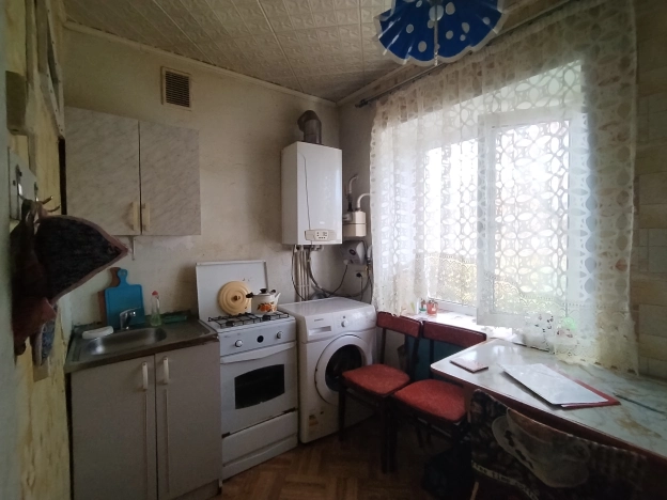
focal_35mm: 17
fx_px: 328
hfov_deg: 91.0
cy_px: 250
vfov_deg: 74.7
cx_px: 334
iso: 100
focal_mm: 1.42
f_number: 2.2
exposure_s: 1/101
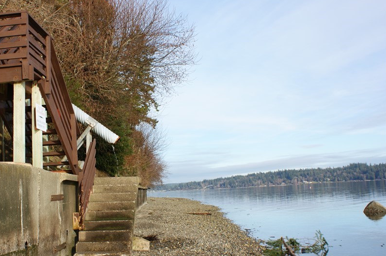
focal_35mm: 45
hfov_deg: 43.0
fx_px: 482
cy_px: 124
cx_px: 125
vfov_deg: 29.8
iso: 100
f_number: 10
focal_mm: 22
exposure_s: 1/80
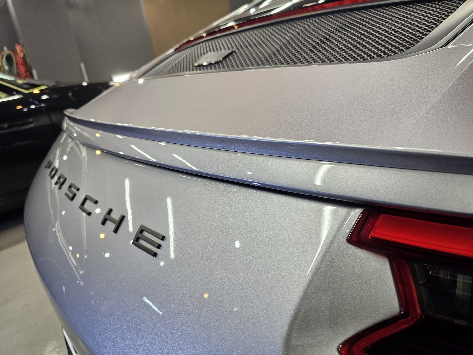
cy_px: 178
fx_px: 314
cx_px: 236
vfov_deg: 58.9
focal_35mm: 23
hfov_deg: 73.9
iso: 80
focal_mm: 6.3
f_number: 1.7
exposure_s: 1/100
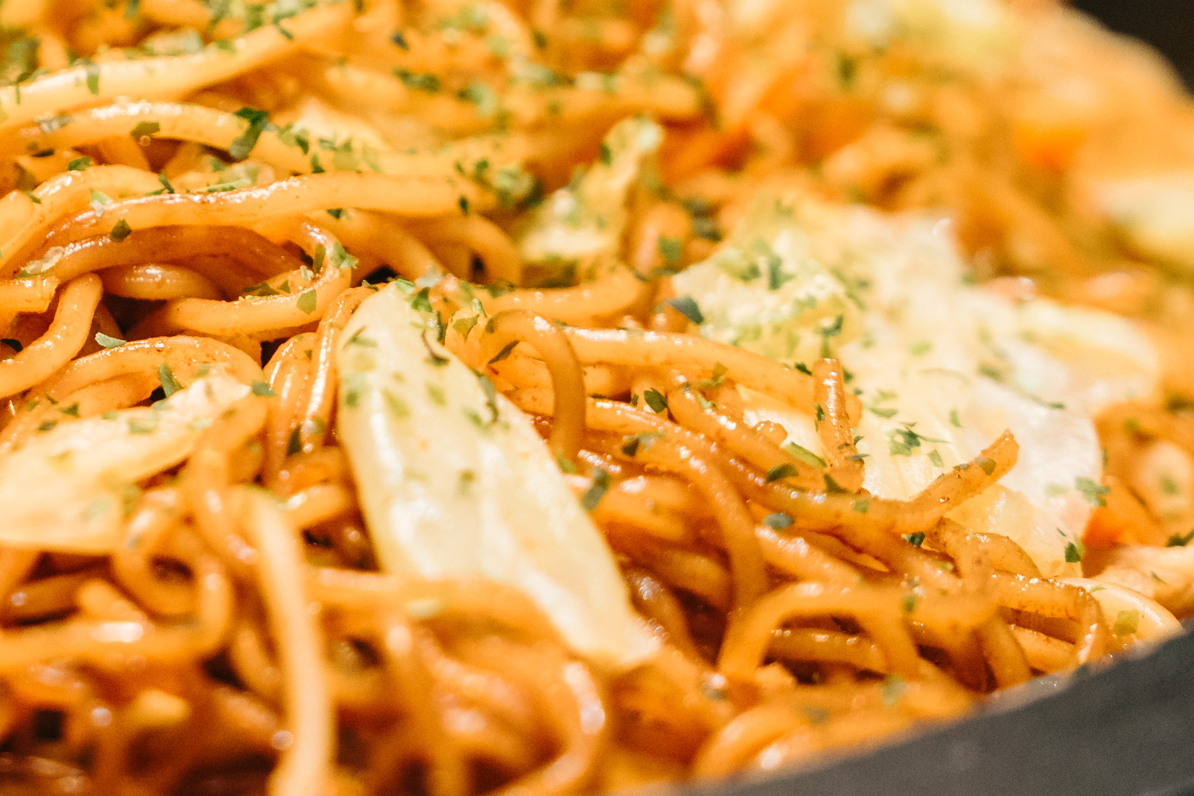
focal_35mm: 138
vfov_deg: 9.9
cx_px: -62
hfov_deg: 14.6
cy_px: -35
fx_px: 4577
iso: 1000
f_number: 4
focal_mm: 49
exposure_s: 1/200
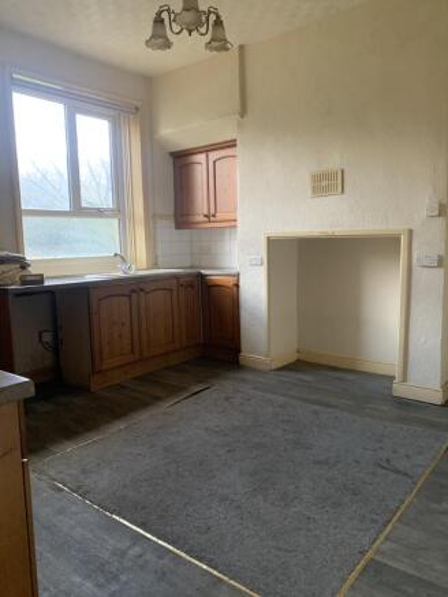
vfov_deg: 67.3
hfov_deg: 53.1
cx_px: 224
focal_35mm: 26
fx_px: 448
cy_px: 298
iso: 320
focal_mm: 4.25
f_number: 1.8
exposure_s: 1/60
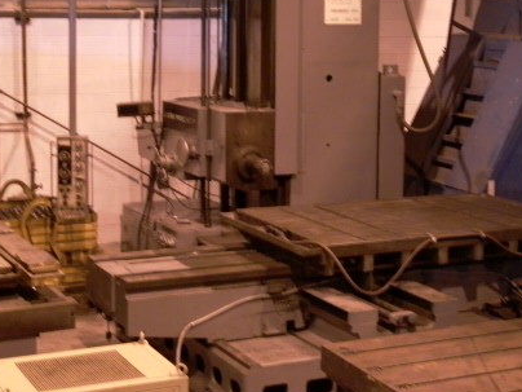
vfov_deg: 19.3
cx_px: 332
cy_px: 128
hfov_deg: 25.6
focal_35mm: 76
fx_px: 1146
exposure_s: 1/8
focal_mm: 10.16
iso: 100
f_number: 2.21
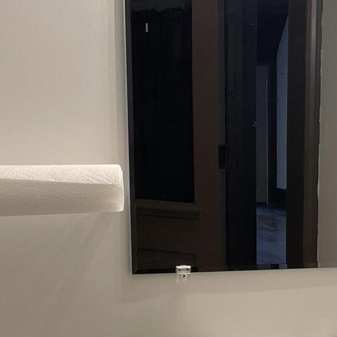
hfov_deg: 17.3
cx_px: 238
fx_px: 1101
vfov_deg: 16.7
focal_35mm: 100
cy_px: 393
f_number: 1.6
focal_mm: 4.2
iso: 80
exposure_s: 1/60
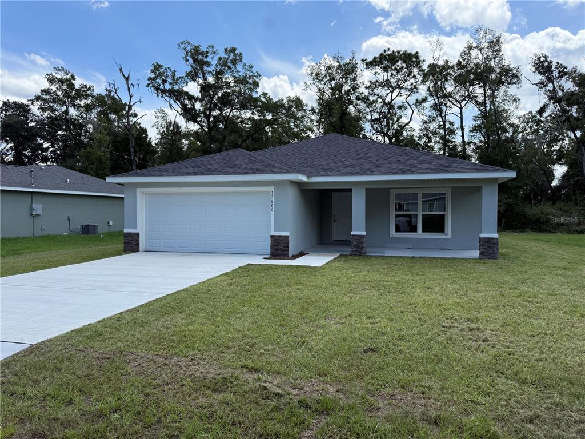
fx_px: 406
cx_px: 292
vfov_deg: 56.8
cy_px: 220
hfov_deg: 71.6
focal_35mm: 24
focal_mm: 6.76
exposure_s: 1/3145
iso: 100
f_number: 1.78
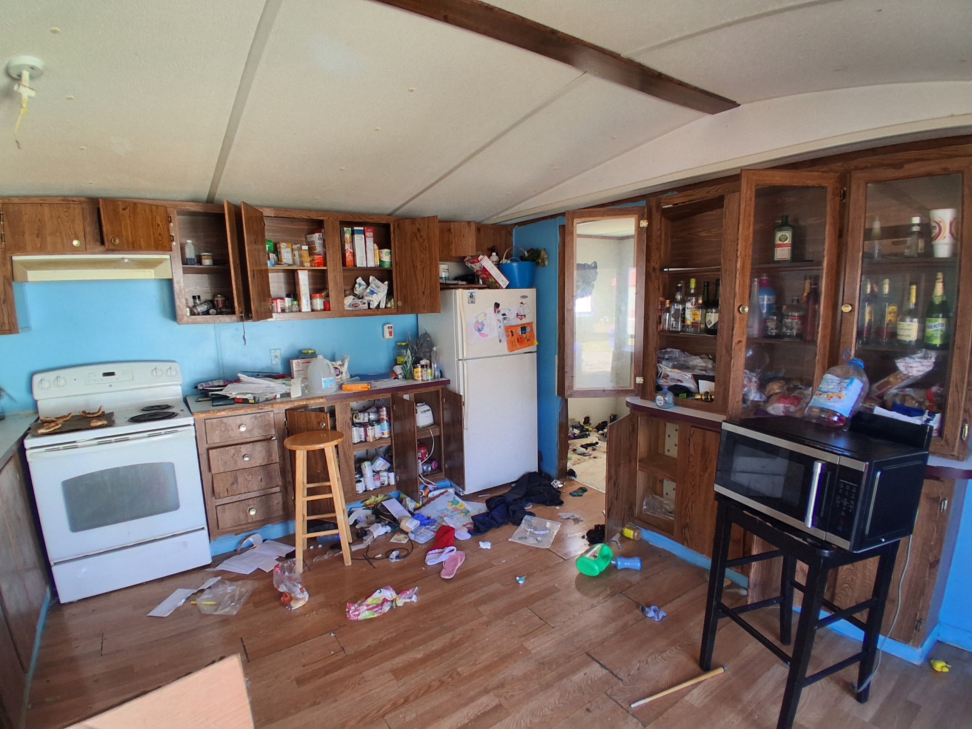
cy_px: 364
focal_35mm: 17
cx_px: 486
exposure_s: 1/40
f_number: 2.2
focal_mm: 1.4
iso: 125
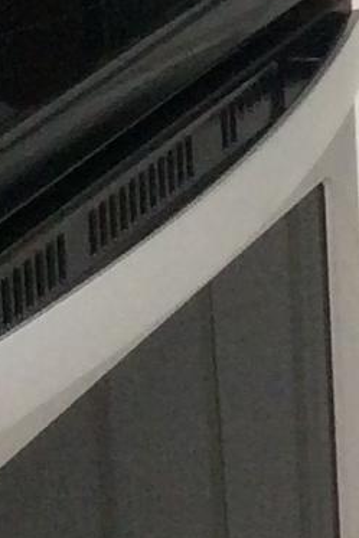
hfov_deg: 5.4
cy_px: -542
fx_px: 3452
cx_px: 1236
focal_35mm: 231
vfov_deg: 8.4
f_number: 2.4
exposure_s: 1/24
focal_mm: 3.3
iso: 50
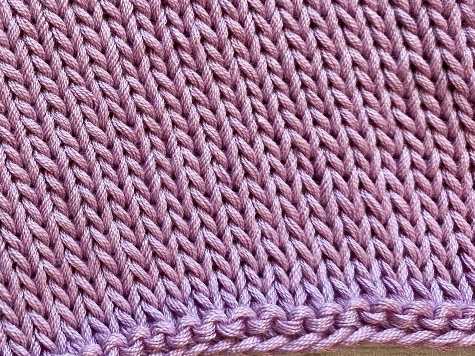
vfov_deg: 28.3
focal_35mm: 51
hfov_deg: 36.1
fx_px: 700
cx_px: 85
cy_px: 115
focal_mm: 4.25
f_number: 1.8
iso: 80
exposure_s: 1/122
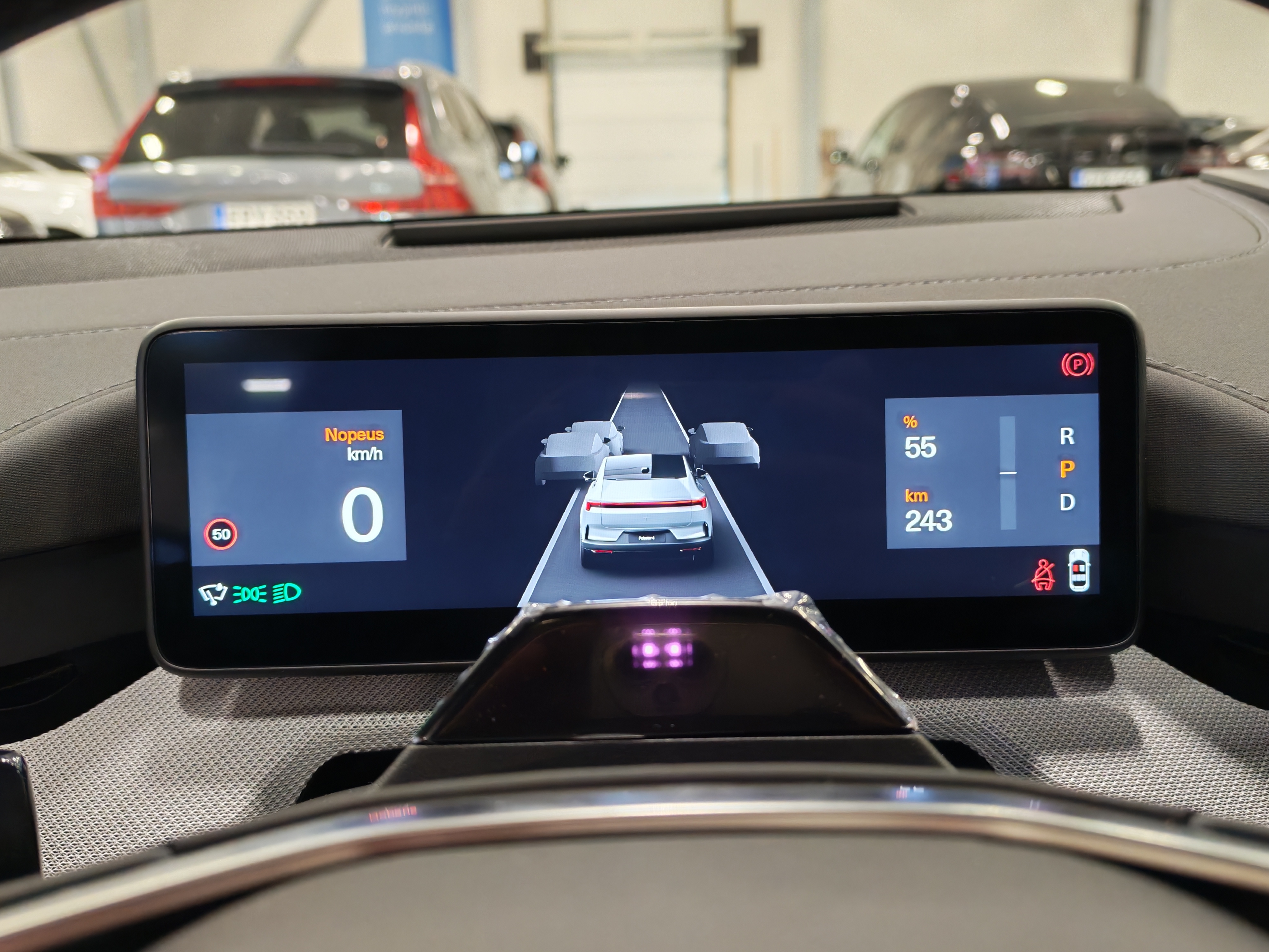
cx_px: 634
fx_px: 1136
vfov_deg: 45.4
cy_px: 476
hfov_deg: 58.4
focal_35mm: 31
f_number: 1.9
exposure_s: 1/100
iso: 762
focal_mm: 6.12
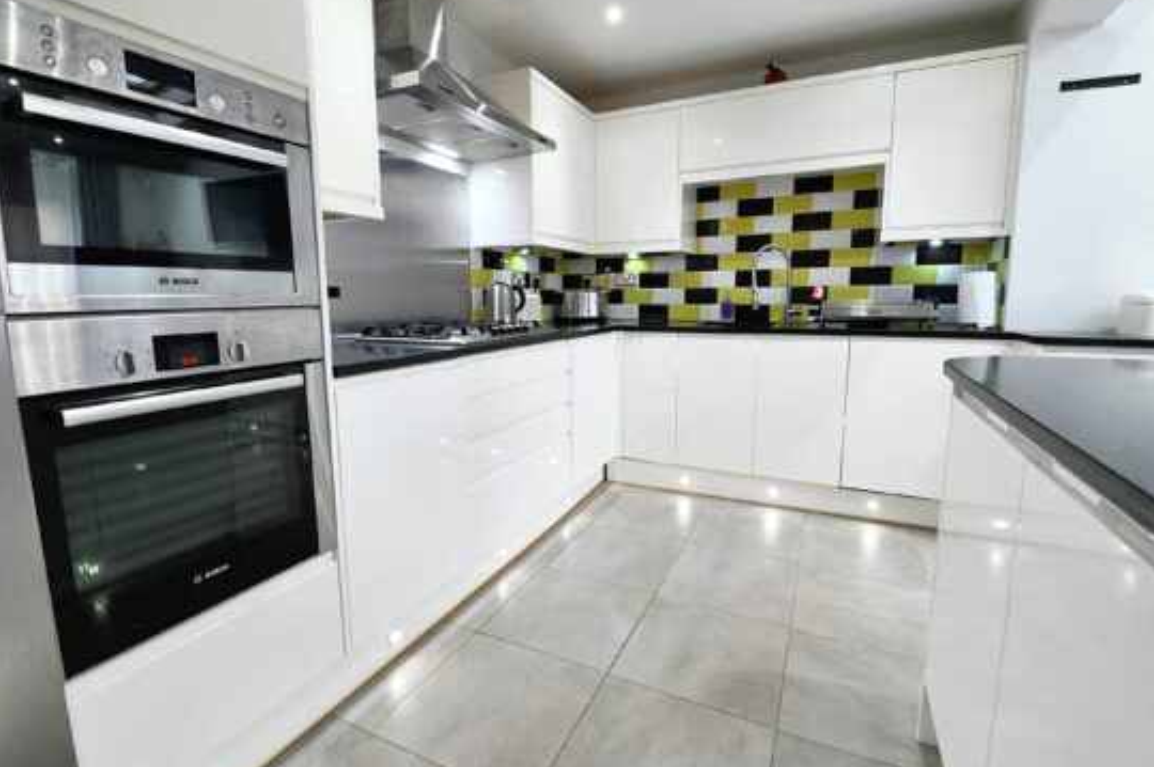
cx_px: 560
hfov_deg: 96.8
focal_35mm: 16
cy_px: 377
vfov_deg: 73.6
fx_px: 512
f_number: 10
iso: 2000
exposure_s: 1/40
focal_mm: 15
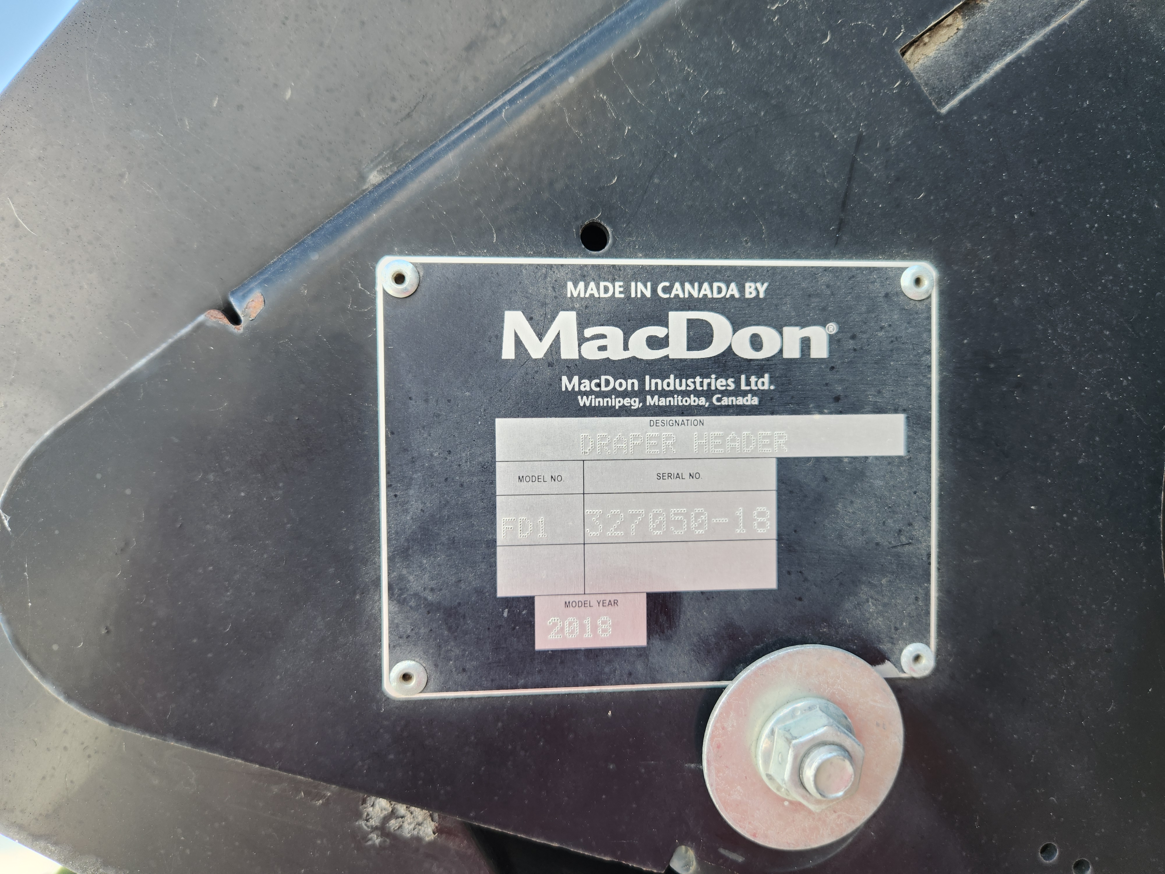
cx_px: 582
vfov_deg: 58.9
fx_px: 774
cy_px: 437
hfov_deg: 73.9
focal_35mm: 23
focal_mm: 5.4
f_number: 1.8
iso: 40
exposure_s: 1/180
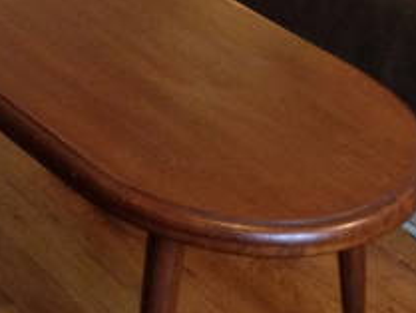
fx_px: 1587
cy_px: -18
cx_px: 131
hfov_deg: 14.9
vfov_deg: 11.1
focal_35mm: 132
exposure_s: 1/20
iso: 250
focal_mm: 4.28
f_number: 2.4
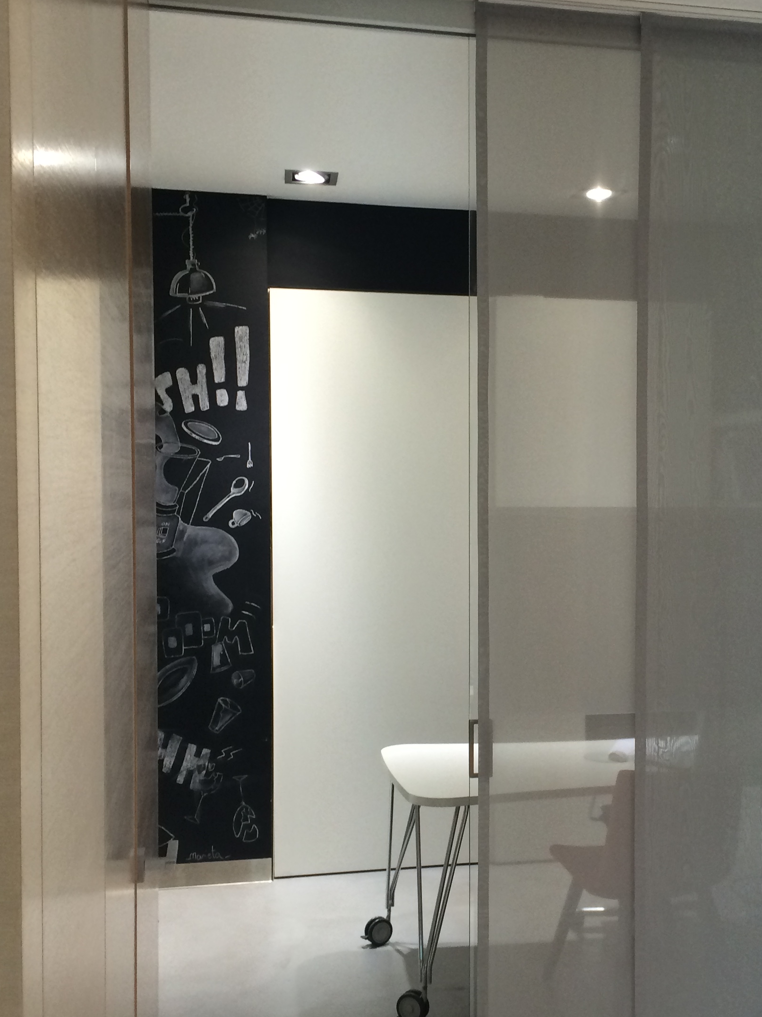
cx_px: 536
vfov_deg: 42.9
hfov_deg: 32.5
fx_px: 1292
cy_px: 530
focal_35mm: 44
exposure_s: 1/30
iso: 80
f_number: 2.2
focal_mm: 4.15
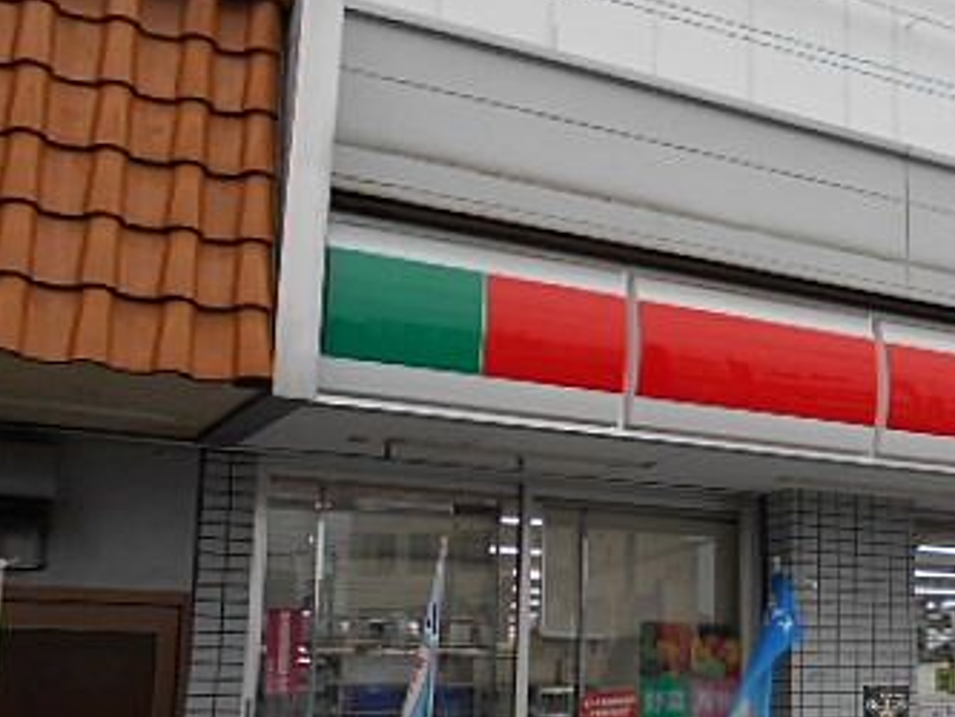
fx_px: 1380
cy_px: 442
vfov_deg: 29.0
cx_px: 909
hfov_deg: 35.3
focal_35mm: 50
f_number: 3.2
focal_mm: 4.6
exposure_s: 1/200
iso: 80
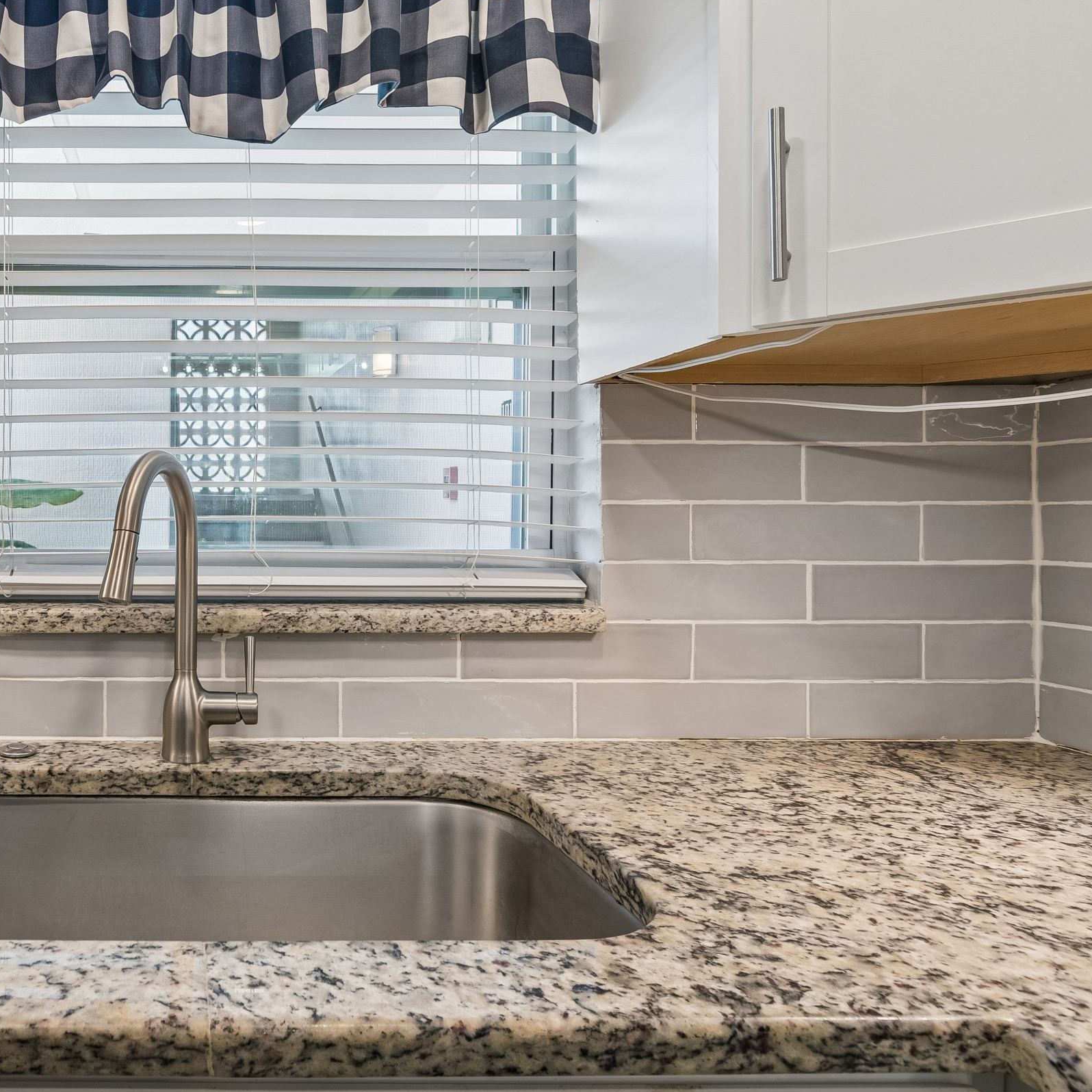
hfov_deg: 60.8
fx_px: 821
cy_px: 476
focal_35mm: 23
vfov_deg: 67.0
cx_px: 192
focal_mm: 10
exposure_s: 1/50
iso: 100
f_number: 7.1
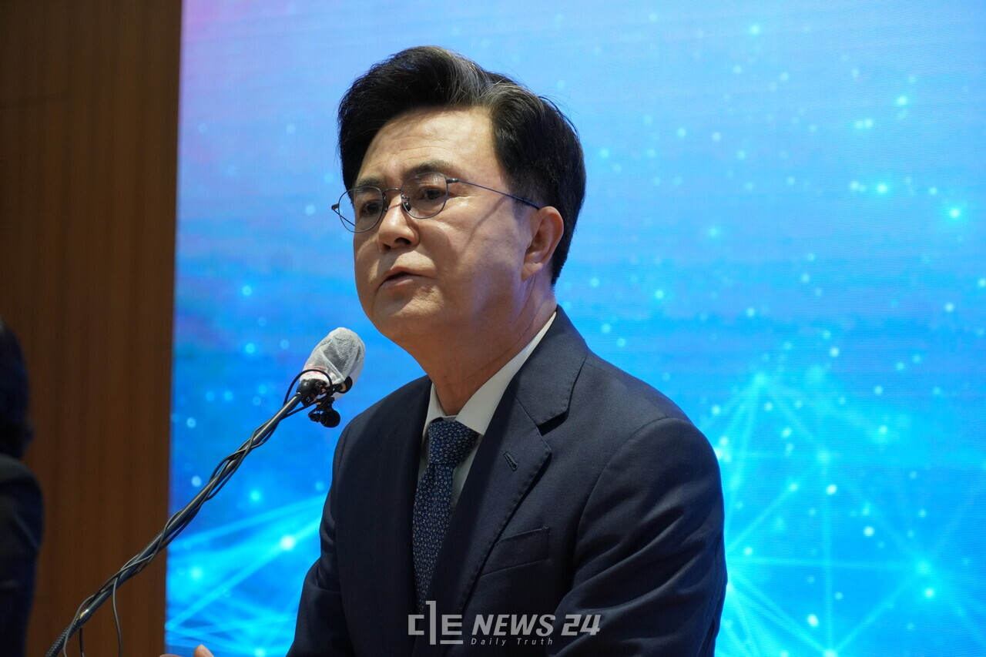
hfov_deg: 16.7
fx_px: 3368
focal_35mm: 123
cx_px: 493
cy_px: 328
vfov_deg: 11.1
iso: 1250
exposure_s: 1/160
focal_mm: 82
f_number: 5.6
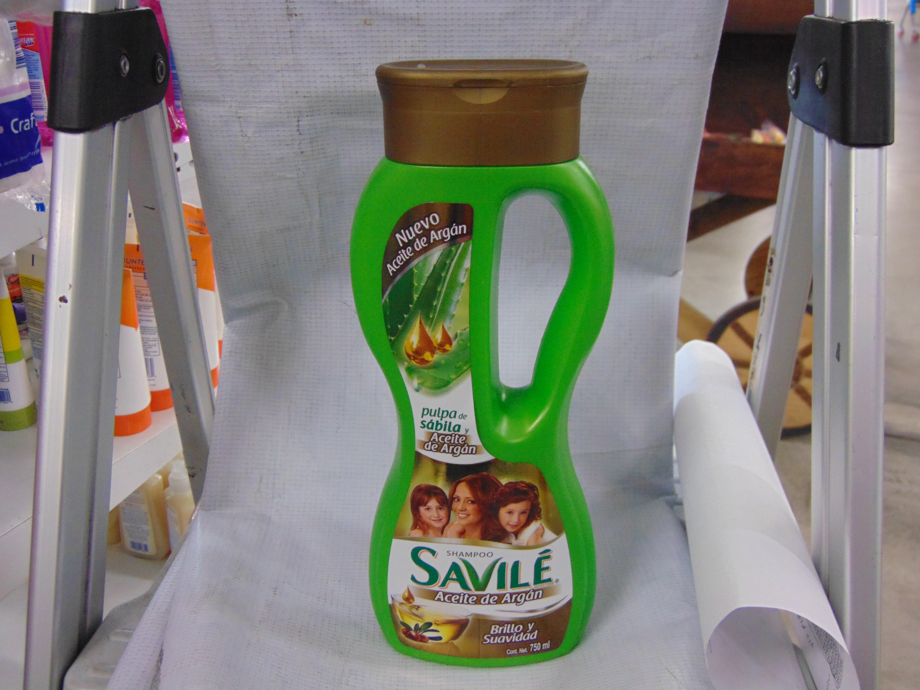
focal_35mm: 35
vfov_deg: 40.7
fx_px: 930
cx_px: 460
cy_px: 345
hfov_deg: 52.6
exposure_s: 1/30
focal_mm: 6.3
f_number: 3.2
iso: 320
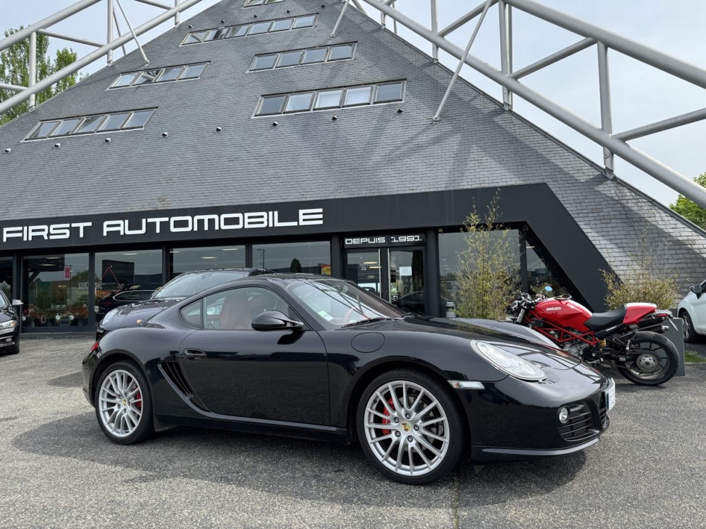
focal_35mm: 24
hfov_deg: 71.6
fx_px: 489
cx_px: 353
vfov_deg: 56.8
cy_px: 264
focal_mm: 6.76
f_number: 1.78
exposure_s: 1/1869
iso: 80
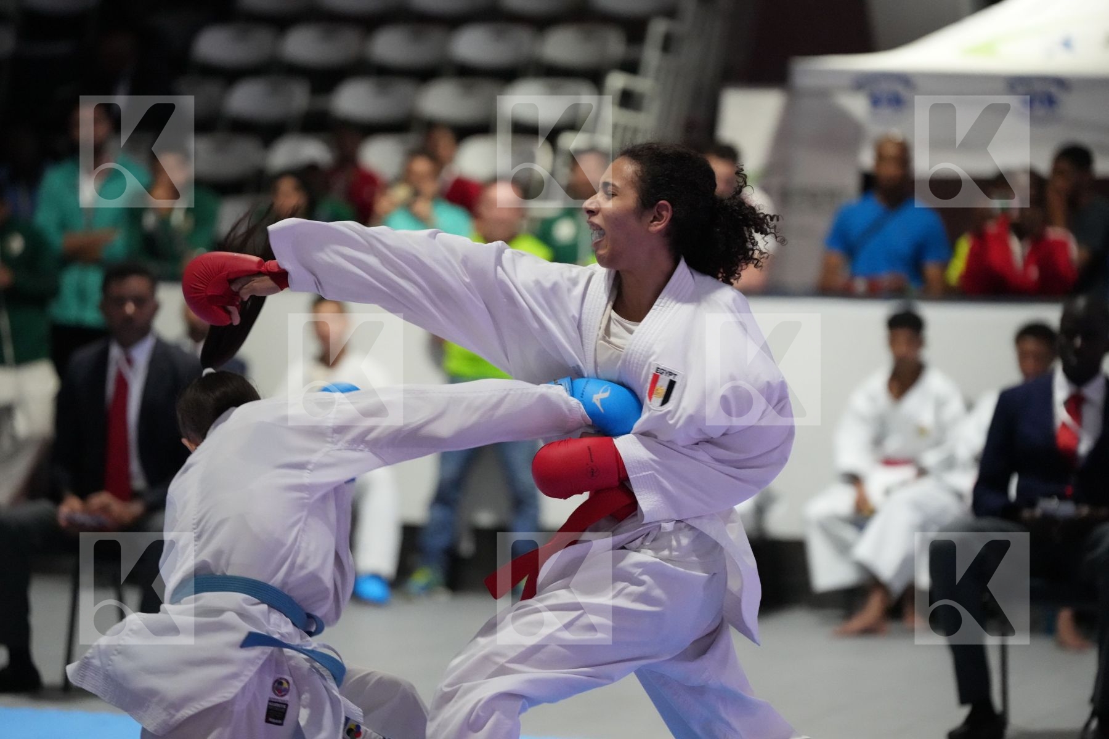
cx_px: 554
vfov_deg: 9.1
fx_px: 4620
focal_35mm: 150
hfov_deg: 13.7
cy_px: 370
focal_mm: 150
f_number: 2.8
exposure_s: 1/800
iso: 10000
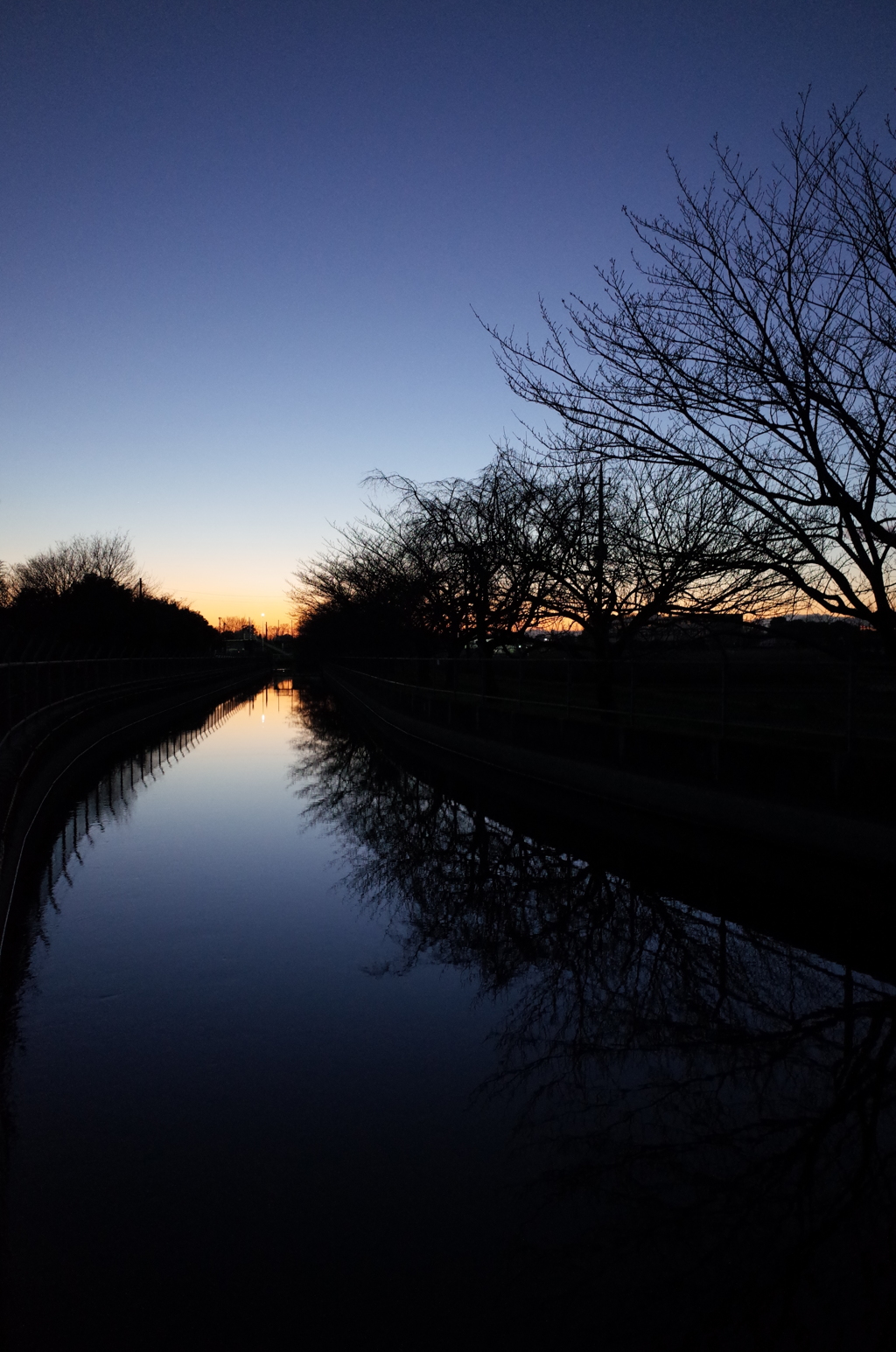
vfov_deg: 65.6
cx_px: 448
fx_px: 1050
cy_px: 676
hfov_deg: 46.2
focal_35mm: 28
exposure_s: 1/20
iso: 1600
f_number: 2.8
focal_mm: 18.3
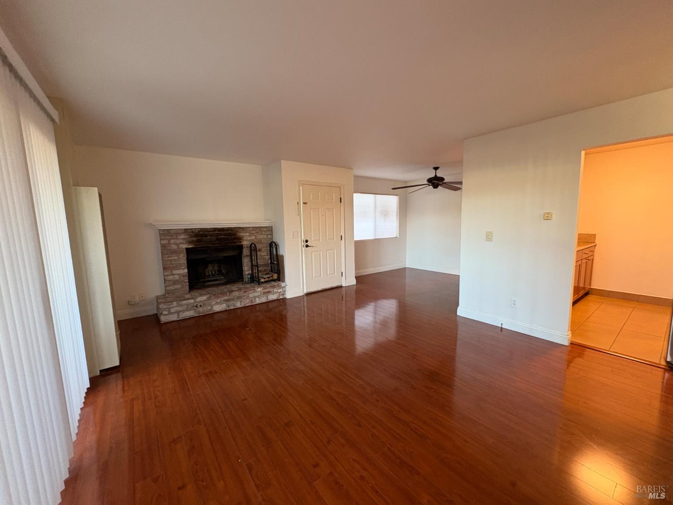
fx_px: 272
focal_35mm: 14
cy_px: 252
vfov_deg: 85.7
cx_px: 336
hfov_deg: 102.1
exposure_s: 1/60
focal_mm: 2.22
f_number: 2.2
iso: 320
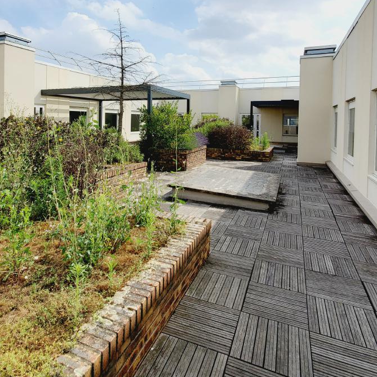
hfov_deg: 69.0
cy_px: 125
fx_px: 271
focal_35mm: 22
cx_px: 153
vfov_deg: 67.7
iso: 50
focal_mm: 1.8
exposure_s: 1/1440
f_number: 2.2
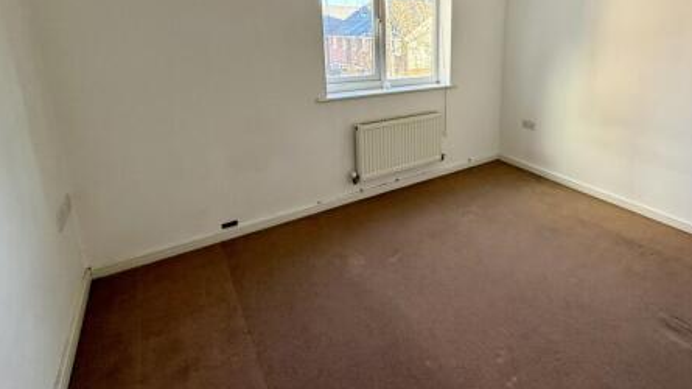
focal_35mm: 20
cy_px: 110
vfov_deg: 53.9
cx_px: 447
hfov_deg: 84.4
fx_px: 367
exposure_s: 1/99
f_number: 2.2
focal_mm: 2.22
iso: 160
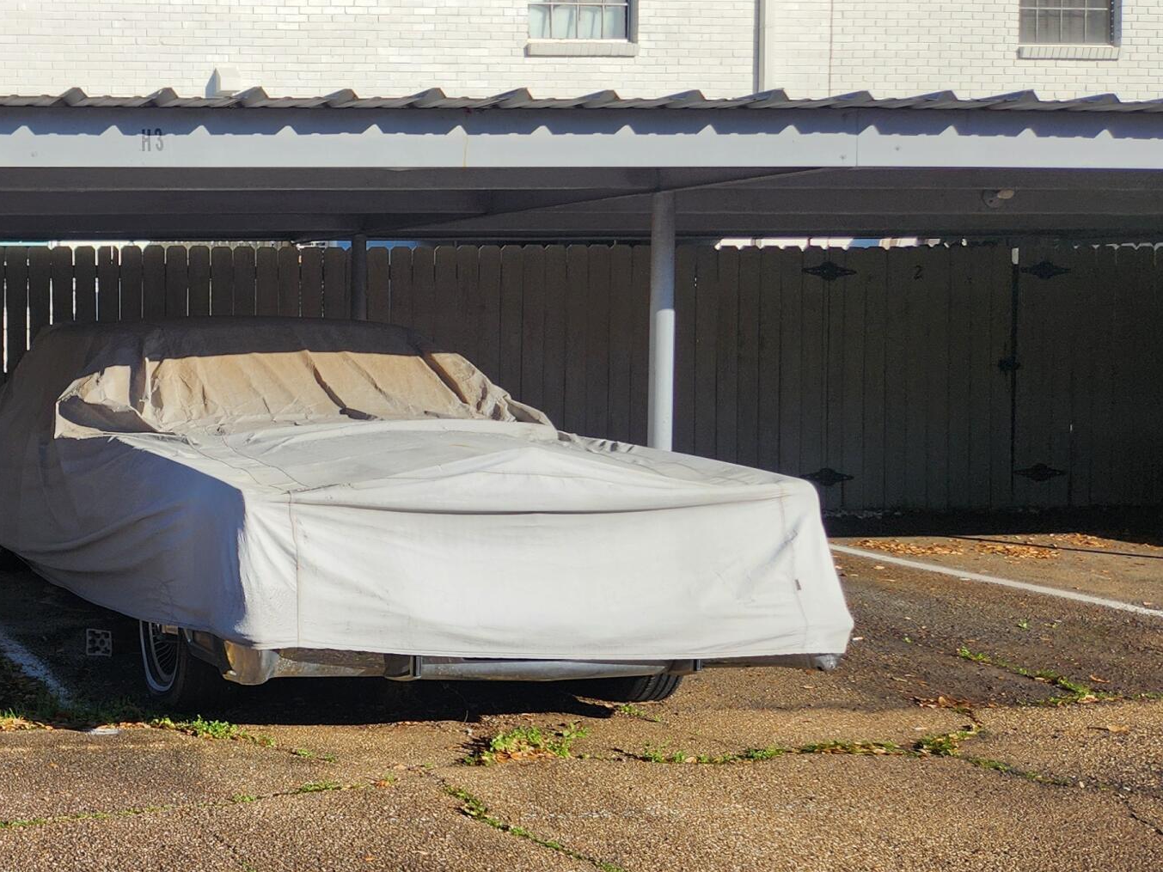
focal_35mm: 51
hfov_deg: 33.3
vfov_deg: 28.6
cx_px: -77
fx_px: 1714
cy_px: 396
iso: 20
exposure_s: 1/2321
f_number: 1.8
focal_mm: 5.4
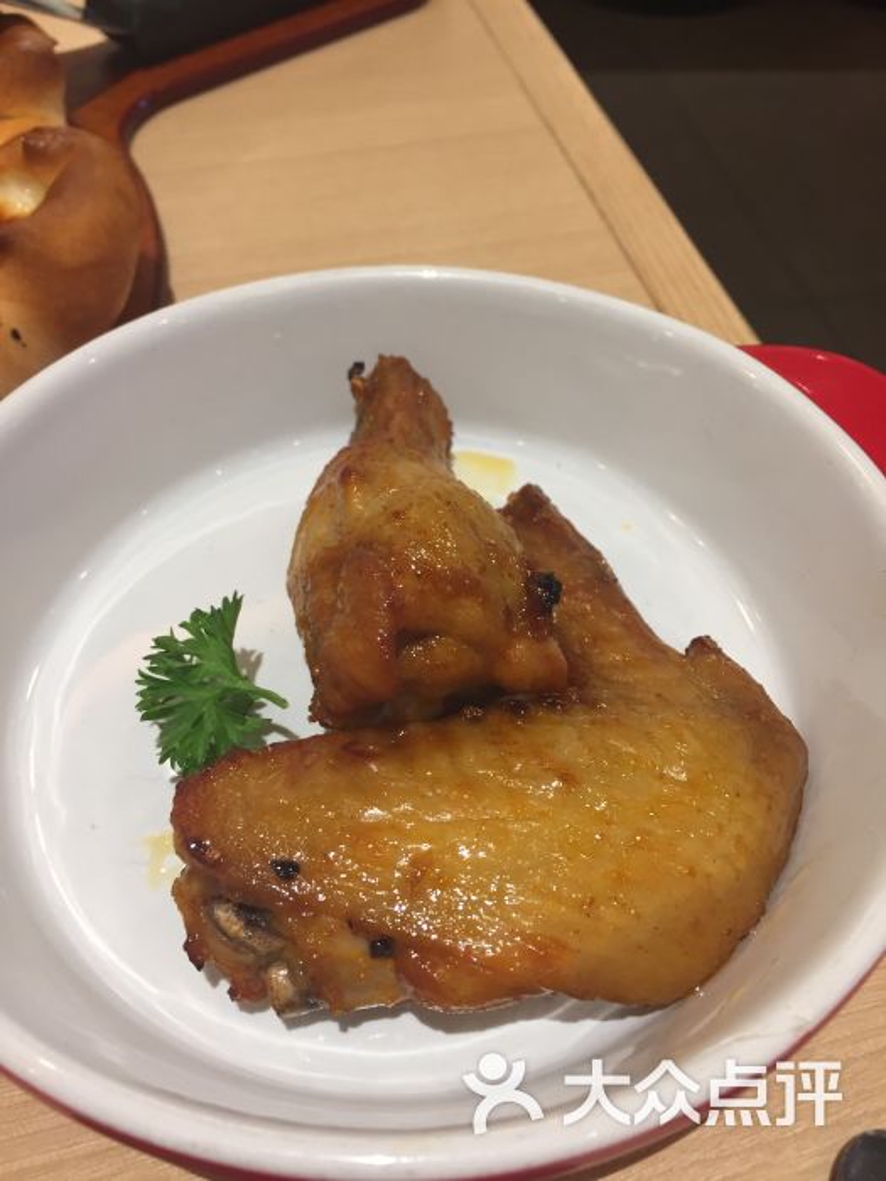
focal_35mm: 29
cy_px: 590
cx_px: 443
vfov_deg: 61.7
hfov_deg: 48.2
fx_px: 990
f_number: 2.2
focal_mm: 4.15
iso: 80
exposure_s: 1/33
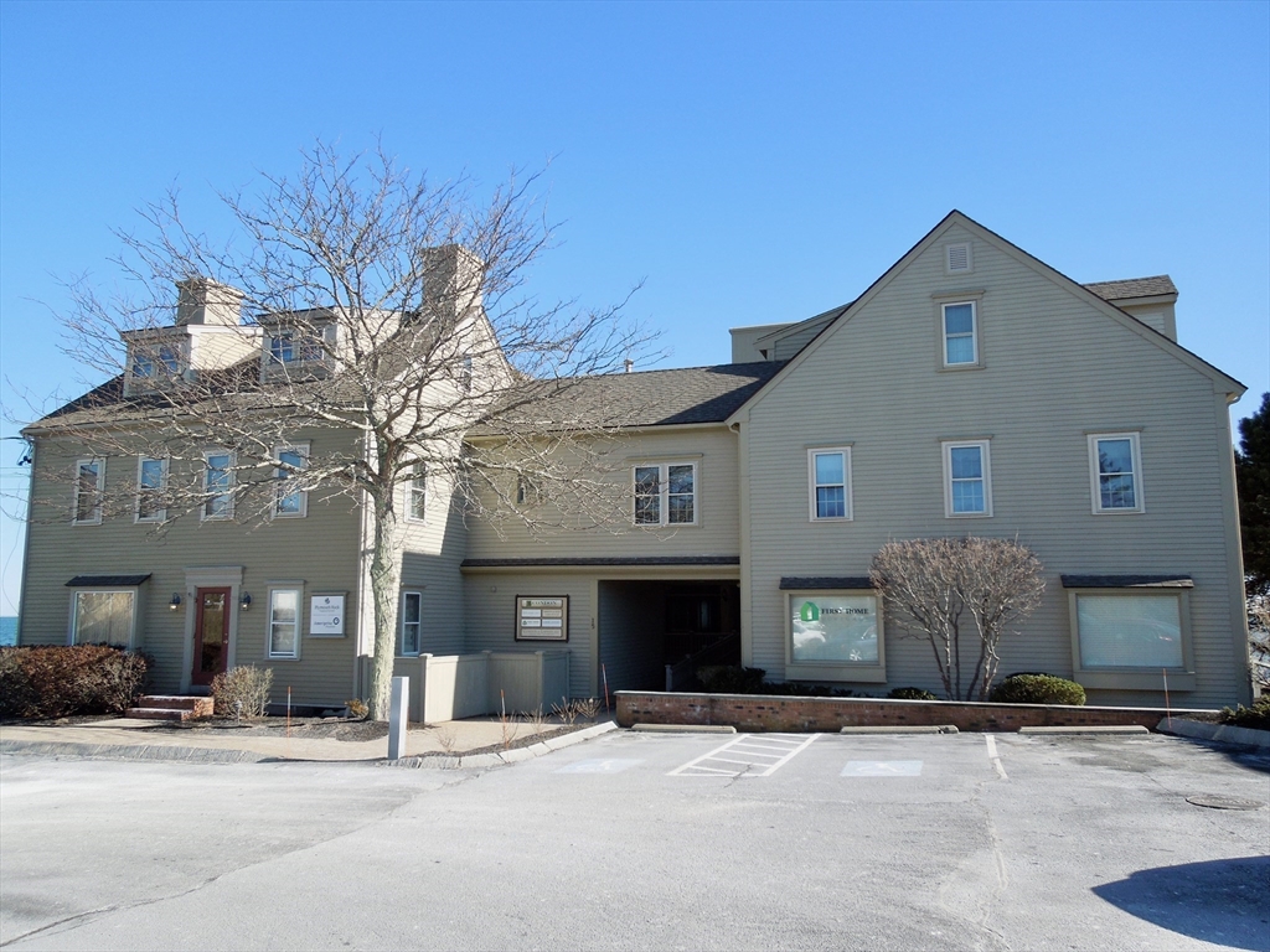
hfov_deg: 69.4
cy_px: 476
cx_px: 635
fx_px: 917
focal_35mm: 25
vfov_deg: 54.9
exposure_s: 1/800
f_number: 3.3
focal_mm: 4.5
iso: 100
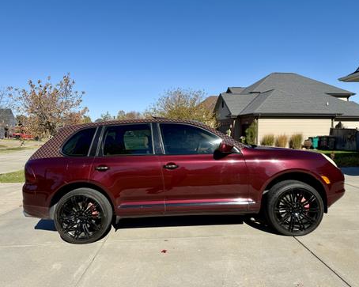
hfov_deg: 66.0
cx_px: 174
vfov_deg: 54.9
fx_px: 276
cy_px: 145
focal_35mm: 26
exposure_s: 1/4975
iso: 80
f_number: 1.78
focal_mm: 6.76
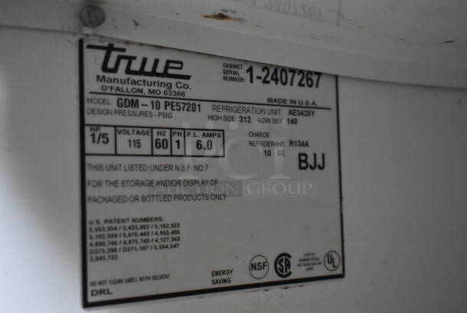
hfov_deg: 37.8
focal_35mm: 52
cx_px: 234
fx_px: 682
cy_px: 156
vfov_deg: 25.8
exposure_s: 1/60
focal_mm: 35
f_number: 4.5
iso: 4000
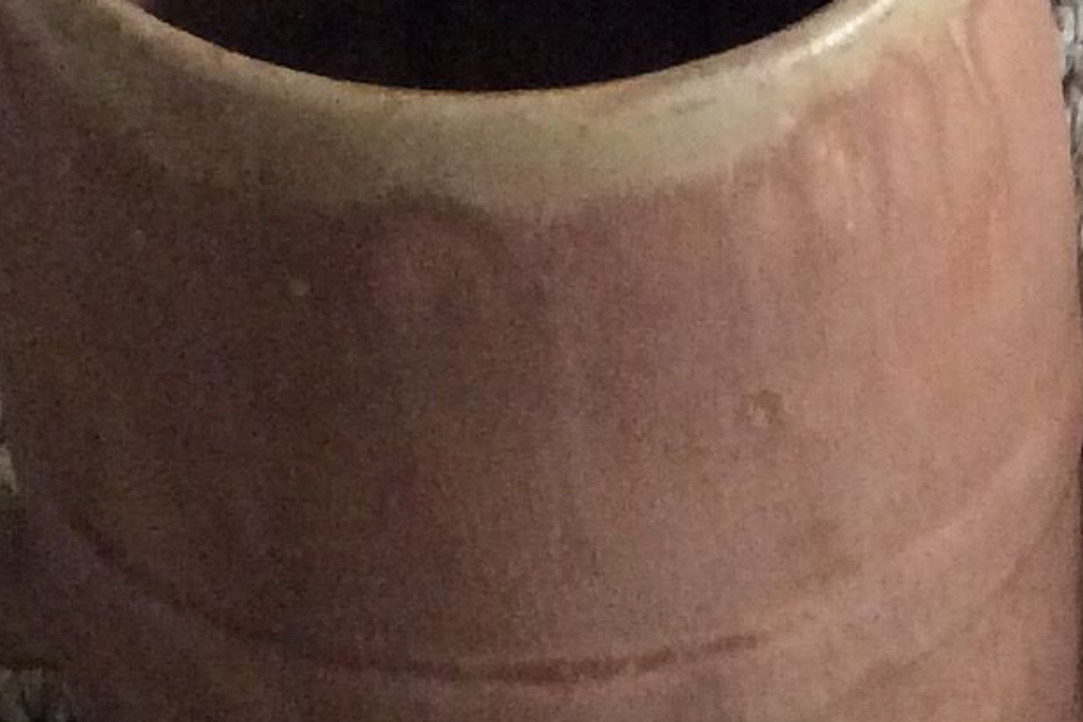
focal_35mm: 139
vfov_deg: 9.8
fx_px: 4180
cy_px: 677
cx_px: 1331
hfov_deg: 14.3
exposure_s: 1/25
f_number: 2.4
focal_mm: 3.3
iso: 320
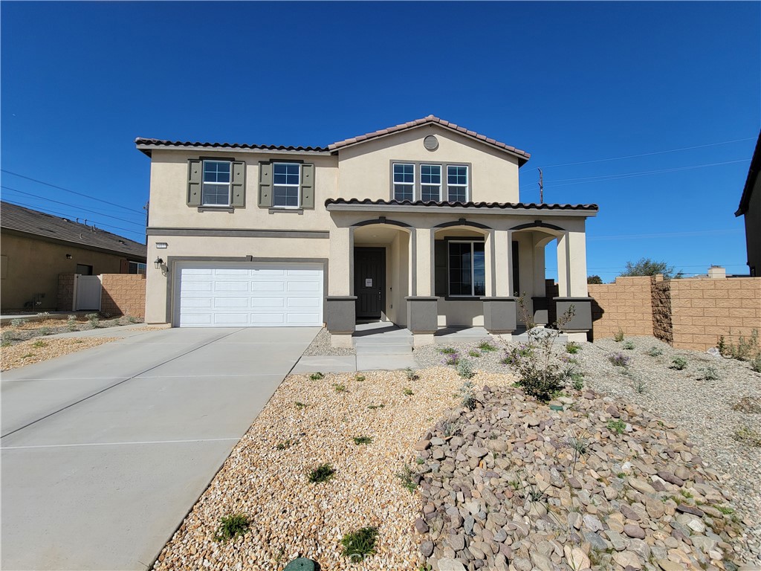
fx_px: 286
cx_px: 380
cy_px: 286
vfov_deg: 89.9
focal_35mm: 13
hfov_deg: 106.2
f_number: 2.2
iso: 50
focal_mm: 2.2
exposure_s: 1/2985
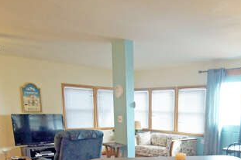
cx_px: 166
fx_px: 248
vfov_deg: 32.4
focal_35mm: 37
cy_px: 168
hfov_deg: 50.7
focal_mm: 10
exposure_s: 1/60
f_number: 4
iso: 800
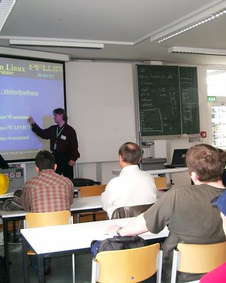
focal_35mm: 49
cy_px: 142
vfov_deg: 38.1
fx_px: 410
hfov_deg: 30.8
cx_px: 119
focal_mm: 7.6
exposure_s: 1/60
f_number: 2.6
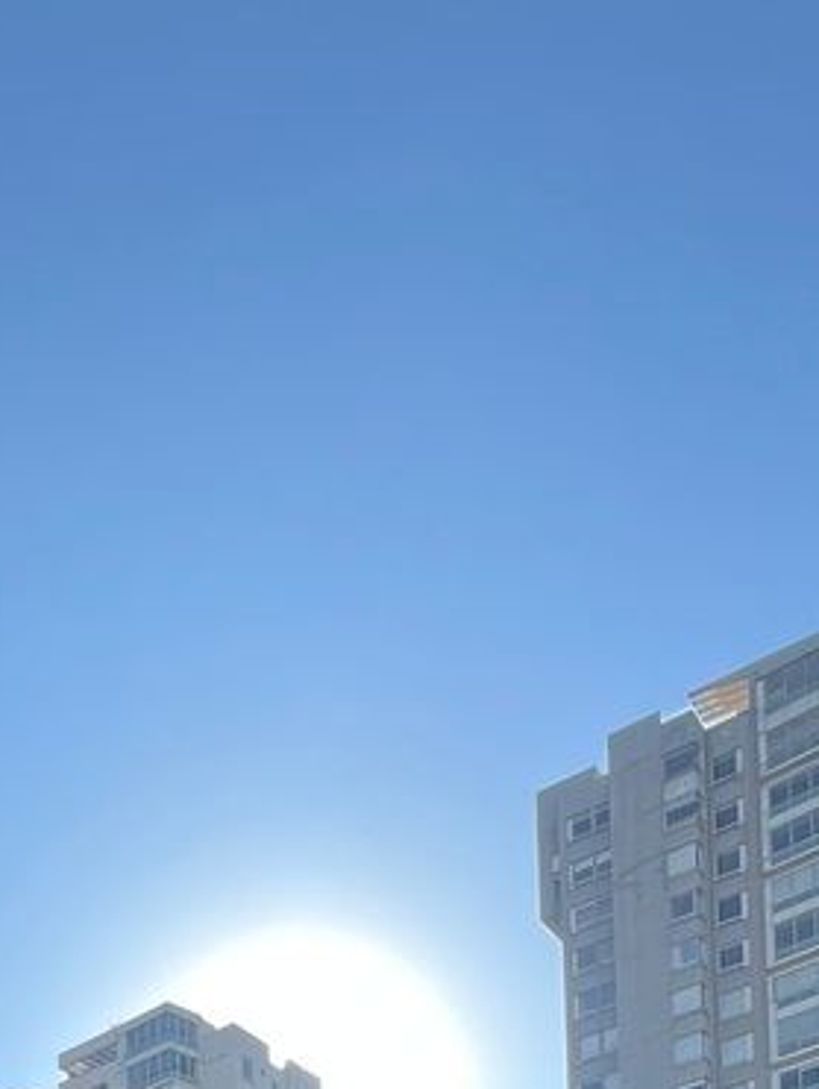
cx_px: 79
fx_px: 1323
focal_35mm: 42
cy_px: 1688
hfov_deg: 32.6
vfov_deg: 27.6
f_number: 1.8
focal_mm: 1.57
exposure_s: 1/518
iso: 32
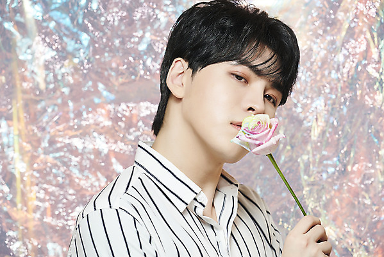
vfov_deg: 9.2
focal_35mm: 150
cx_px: 192
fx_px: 1601
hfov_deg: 13.7
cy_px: 128
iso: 64
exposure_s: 1/125
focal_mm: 150
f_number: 5.6
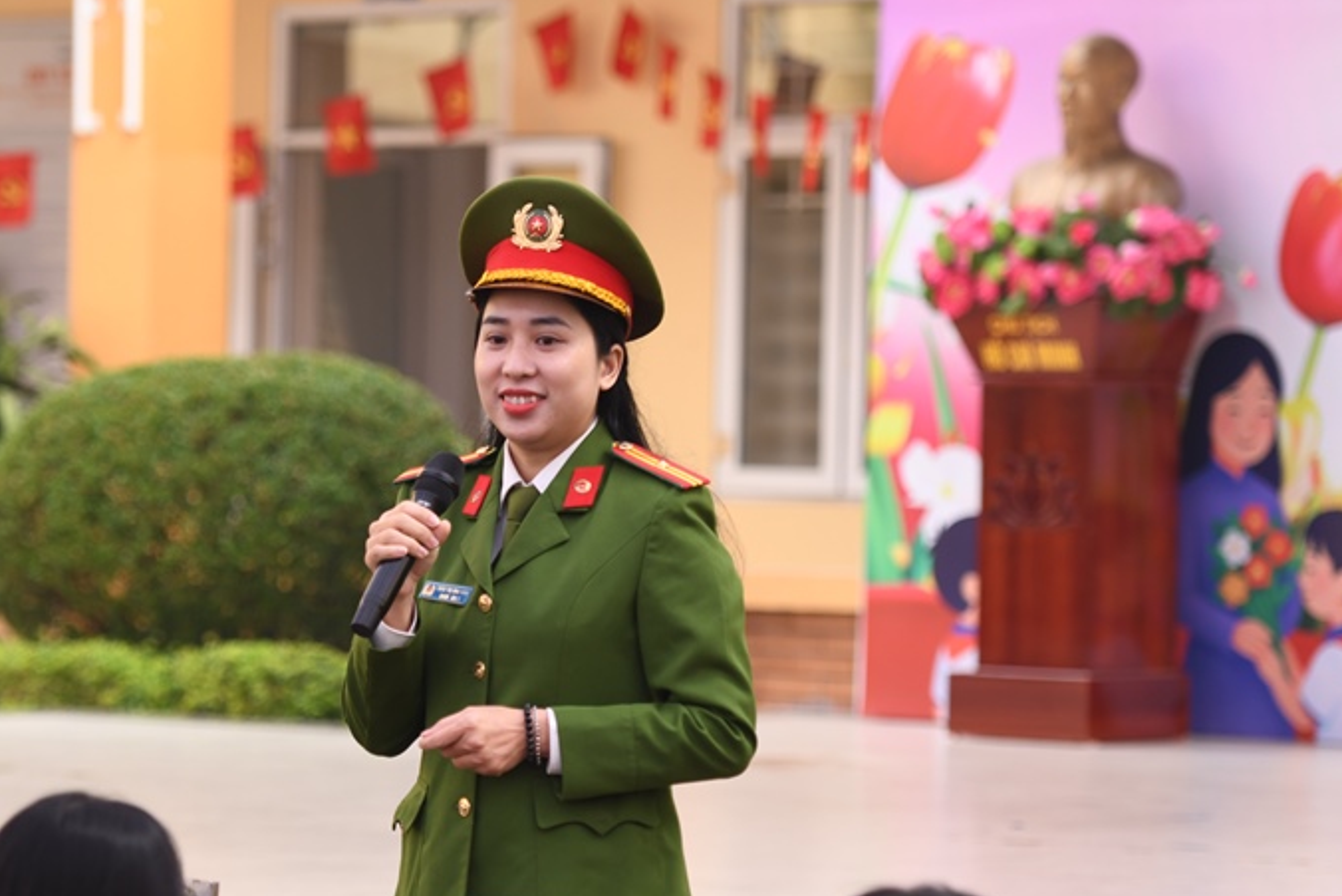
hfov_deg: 11.5
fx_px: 6674
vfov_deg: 7.7
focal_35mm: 179
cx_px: 443
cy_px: 622
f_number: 3.2
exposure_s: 1/160
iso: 400
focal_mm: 105
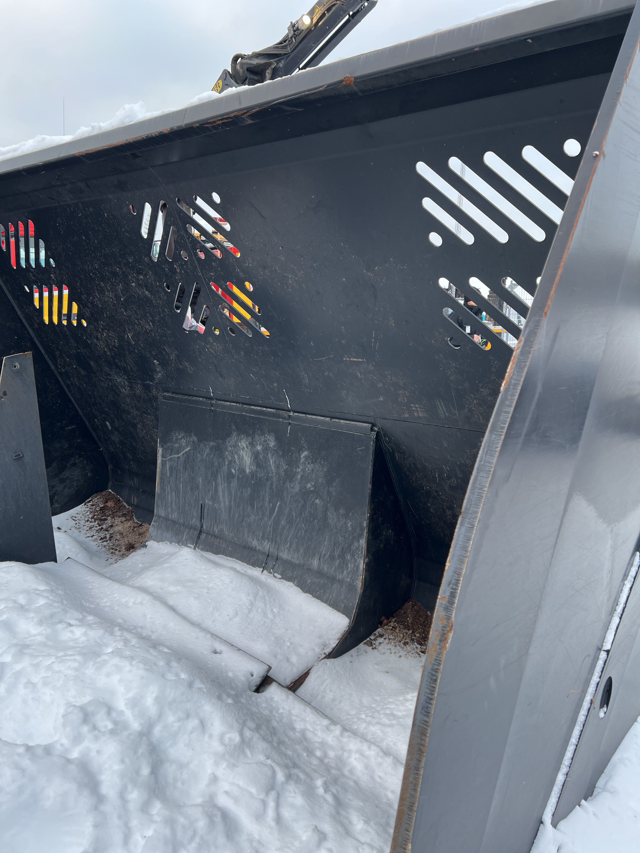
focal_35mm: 26
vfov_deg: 67.3
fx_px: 641
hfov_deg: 53.1
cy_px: 426
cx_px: 320
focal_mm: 5.7
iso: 40
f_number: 1.5
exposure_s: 1/153
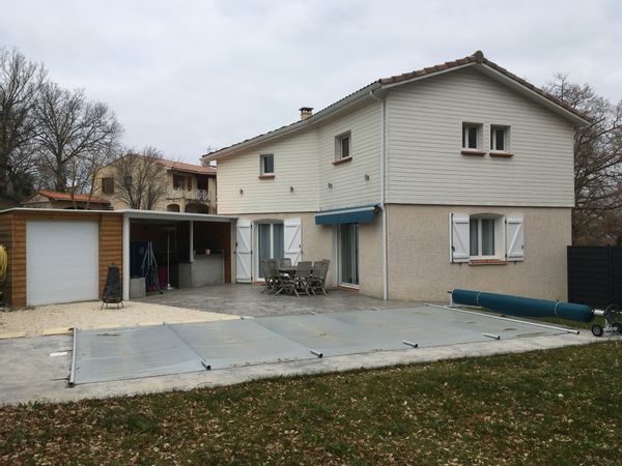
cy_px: 233
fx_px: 521
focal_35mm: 29
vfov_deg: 48.2
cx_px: 311
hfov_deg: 61.7
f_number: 2.2
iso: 25
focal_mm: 4.15
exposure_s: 1/1221
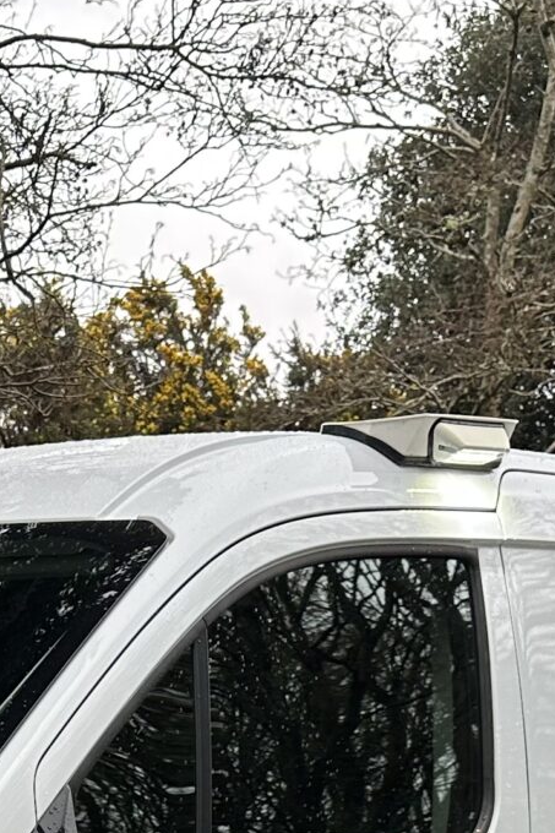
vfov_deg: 19.8
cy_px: 1101
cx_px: -341
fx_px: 2175
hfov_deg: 13.5
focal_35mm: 94
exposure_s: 1/590
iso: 80
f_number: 1.78
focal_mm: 6.86
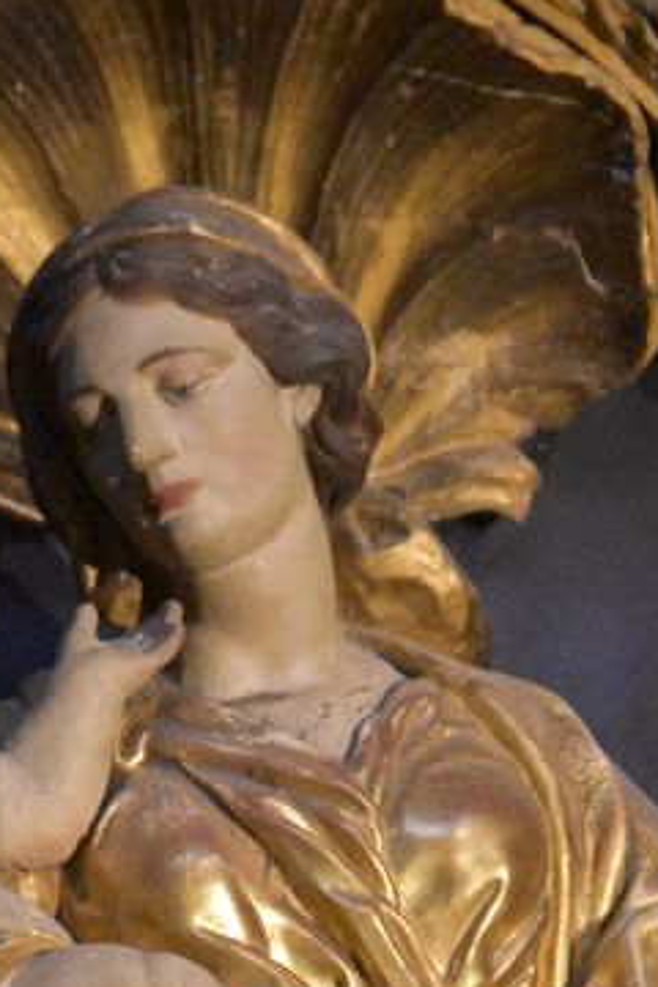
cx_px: 256
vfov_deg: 4.9
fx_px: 11596
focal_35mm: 423
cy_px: 866
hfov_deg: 3.3
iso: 12800
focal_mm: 145
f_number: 5
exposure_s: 1/320
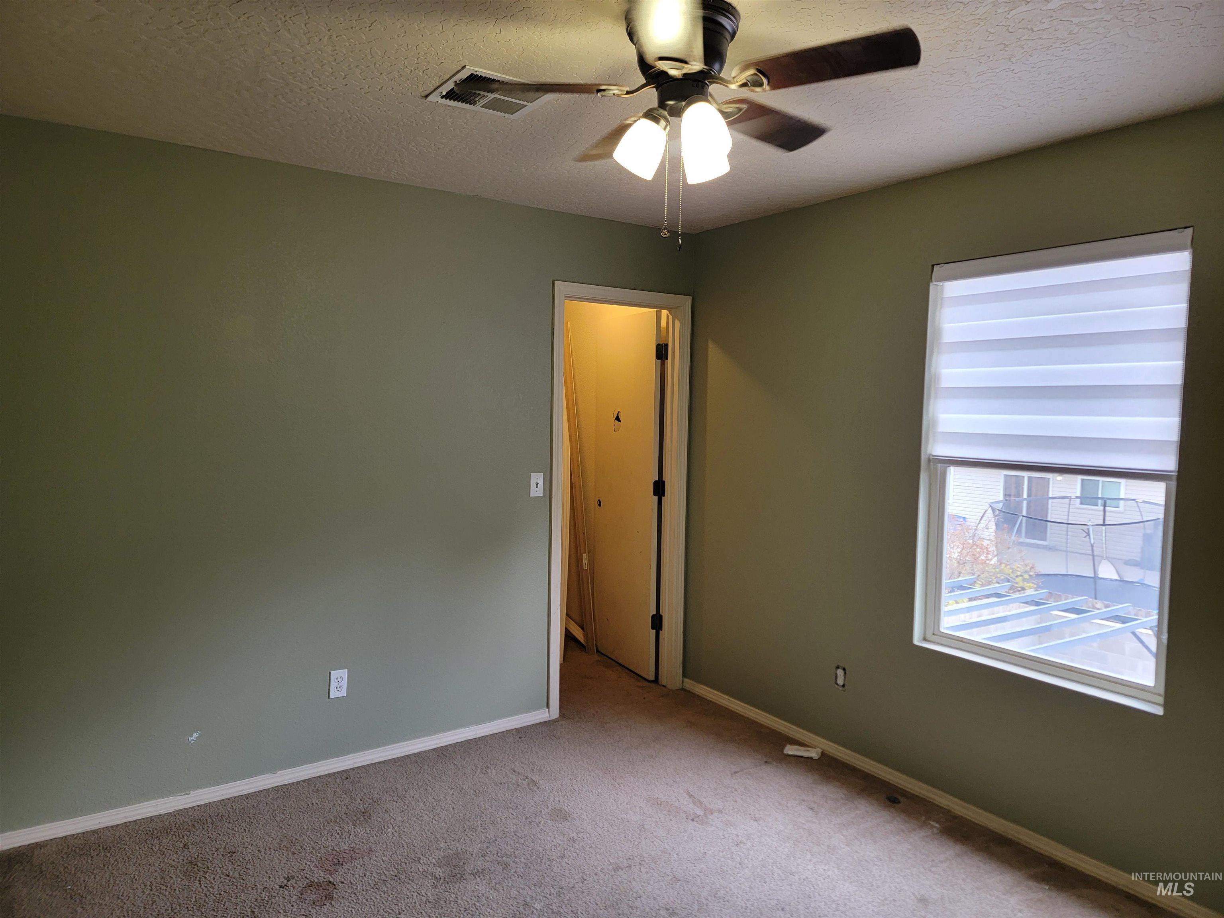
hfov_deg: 71.6
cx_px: 612
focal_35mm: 24
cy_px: 459
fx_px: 849
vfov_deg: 56.8
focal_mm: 6.7
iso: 160
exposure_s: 1/120
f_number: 1.8
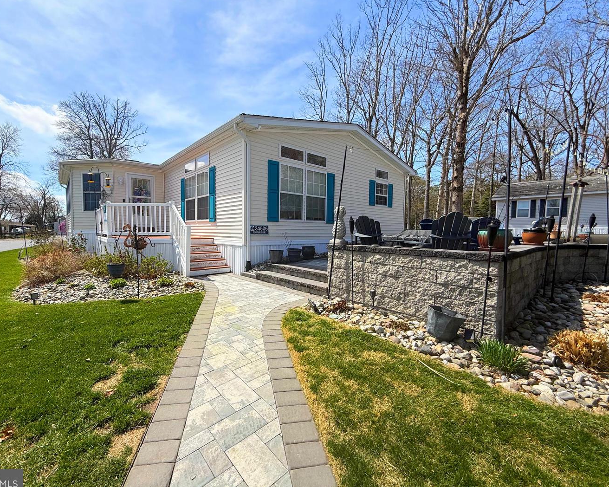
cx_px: 276
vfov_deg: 84.0
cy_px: 245
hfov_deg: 96.5
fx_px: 270
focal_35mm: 15
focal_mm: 2.22
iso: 50
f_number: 2.2
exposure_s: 1/1901
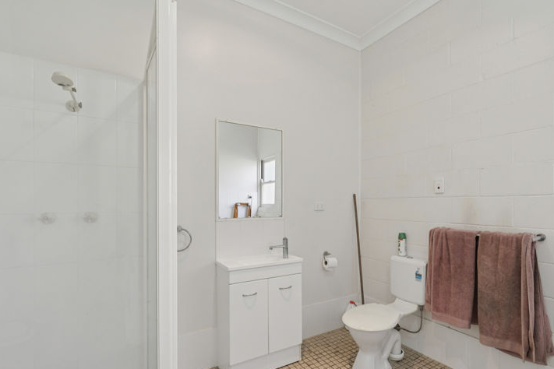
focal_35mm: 19
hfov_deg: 88.0
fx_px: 286
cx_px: 302
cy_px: 207
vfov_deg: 65.5
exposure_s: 1/40
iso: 800
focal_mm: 16.5
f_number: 7.1
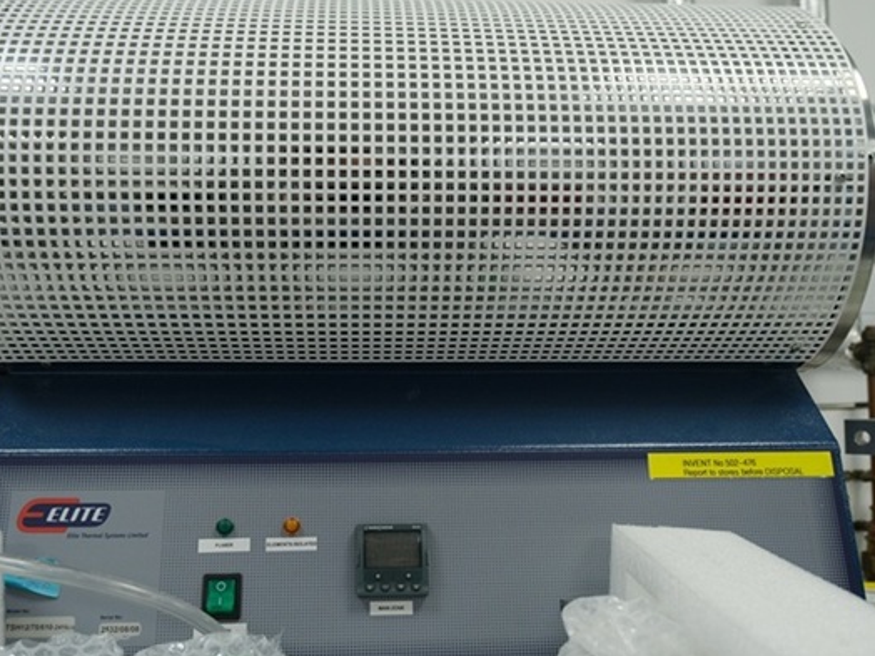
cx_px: 404
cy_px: 330
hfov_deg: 55.3
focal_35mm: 33
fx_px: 834
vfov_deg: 42.9
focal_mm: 19.7
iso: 1000
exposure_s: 1/100
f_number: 4
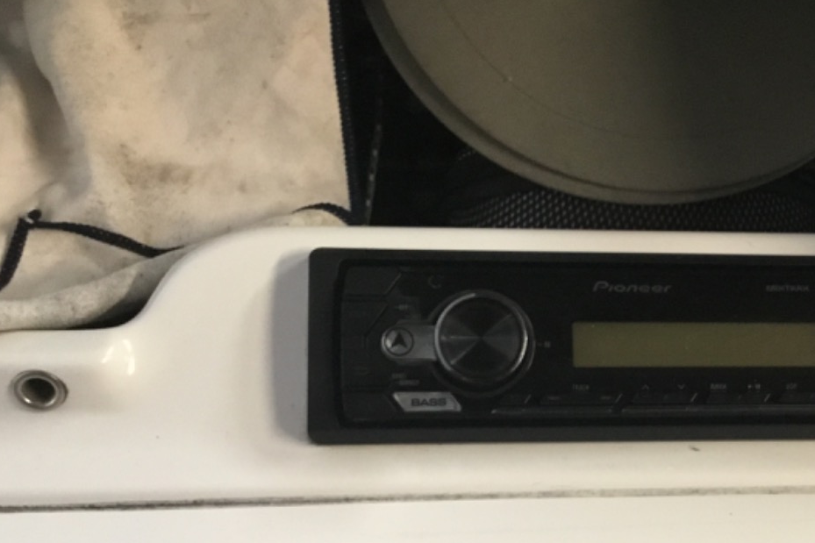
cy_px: 360
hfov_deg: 38.8
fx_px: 1132
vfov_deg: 26.8
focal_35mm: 50
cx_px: 591
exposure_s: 1/30
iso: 200
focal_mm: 3.3
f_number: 2.4
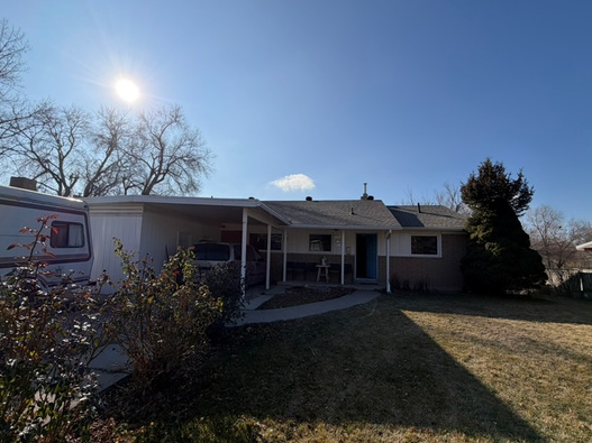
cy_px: 228
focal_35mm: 17
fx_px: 291
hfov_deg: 91.0
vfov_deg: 74.7
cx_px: 282
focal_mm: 2.22
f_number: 2.2
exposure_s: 1/1189
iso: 20
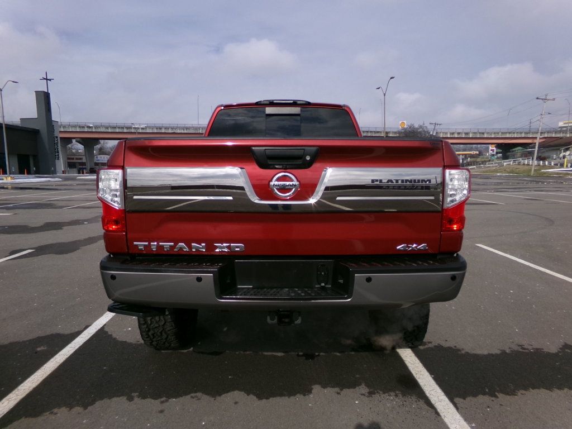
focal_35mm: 24
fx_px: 397
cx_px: 286
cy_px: 214
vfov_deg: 56.8
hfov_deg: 71.6
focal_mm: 4.3
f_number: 3.7
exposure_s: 1/1300
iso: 100
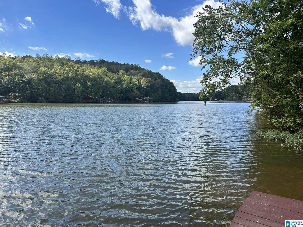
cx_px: 152
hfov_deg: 71.6
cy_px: 114
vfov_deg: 56.8
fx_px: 210
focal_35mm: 24
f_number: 1.78
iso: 80
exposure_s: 1/2882
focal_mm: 6.86
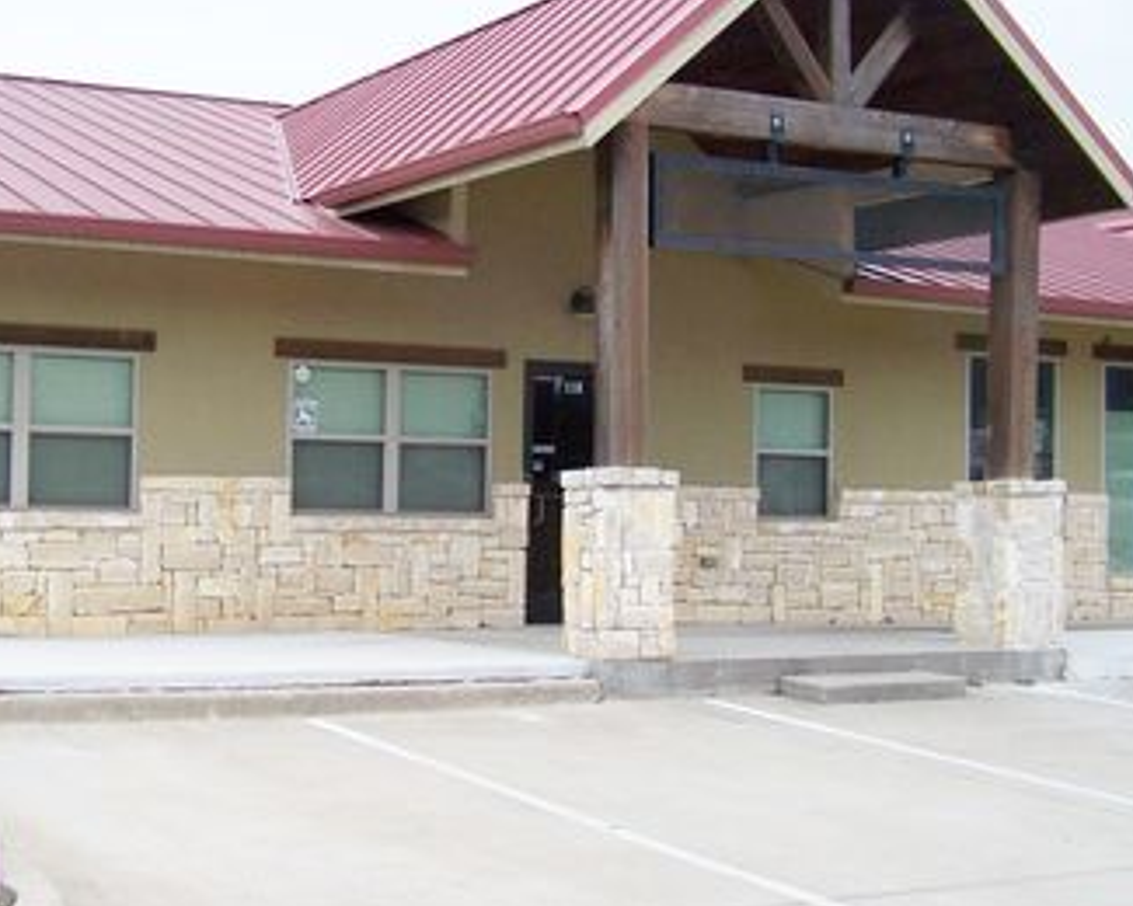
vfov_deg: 26.7
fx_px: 1911
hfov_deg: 32.8
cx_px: 415
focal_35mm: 57
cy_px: 409
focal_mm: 6.3
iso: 80
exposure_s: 1/500
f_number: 2.8
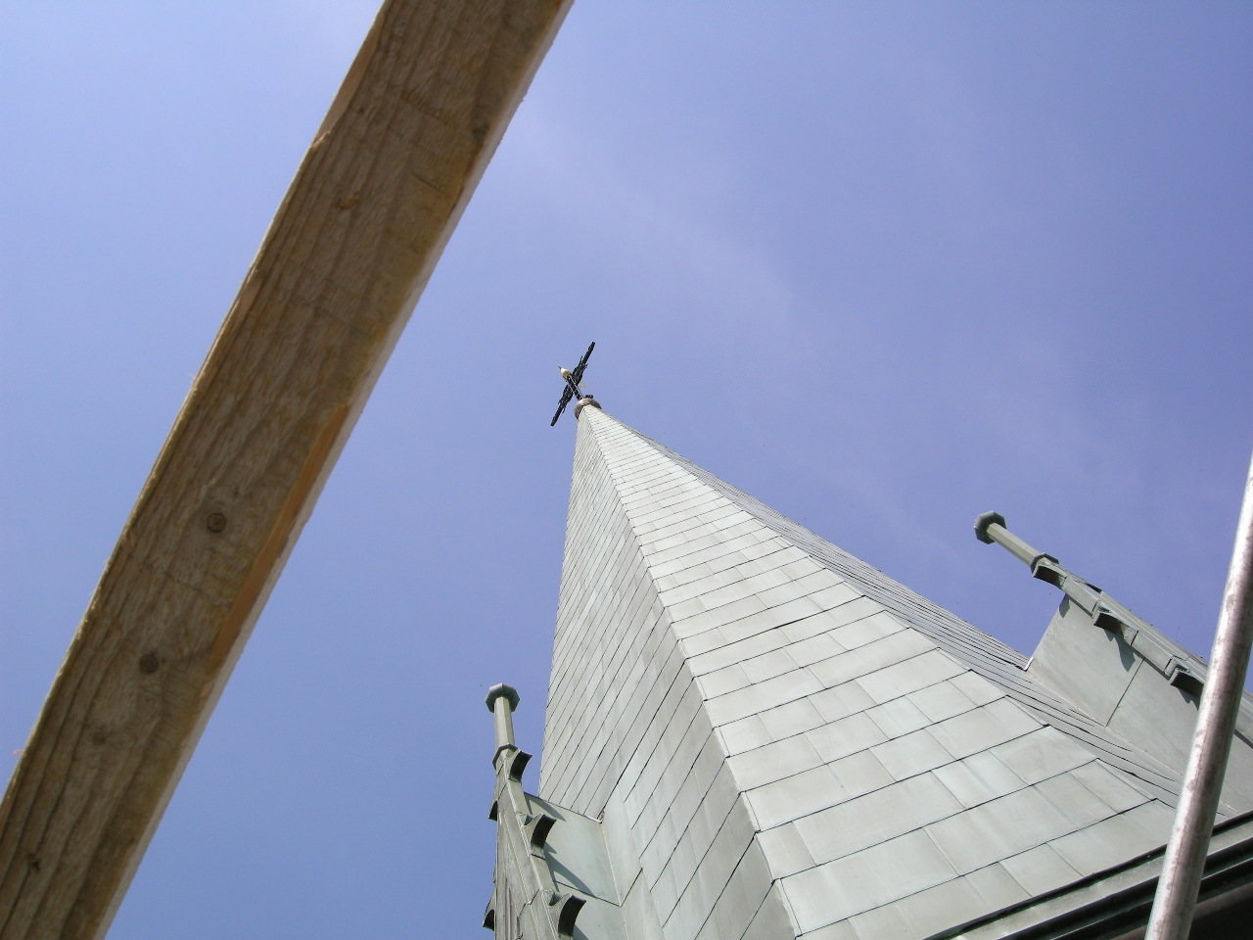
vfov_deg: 39.7
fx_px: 1303
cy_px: 470
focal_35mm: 36
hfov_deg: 51.4
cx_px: 626
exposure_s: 1/265
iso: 64
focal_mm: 7.5
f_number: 5.4
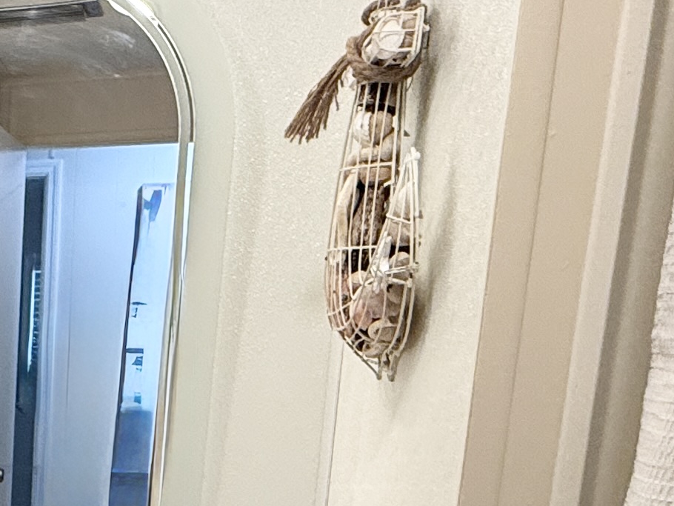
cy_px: 585
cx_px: -261
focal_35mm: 62
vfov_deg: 22.1
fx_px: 1208
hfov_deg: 25.6
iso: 200
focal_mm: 2.22
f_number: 2.2
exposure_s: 1/120
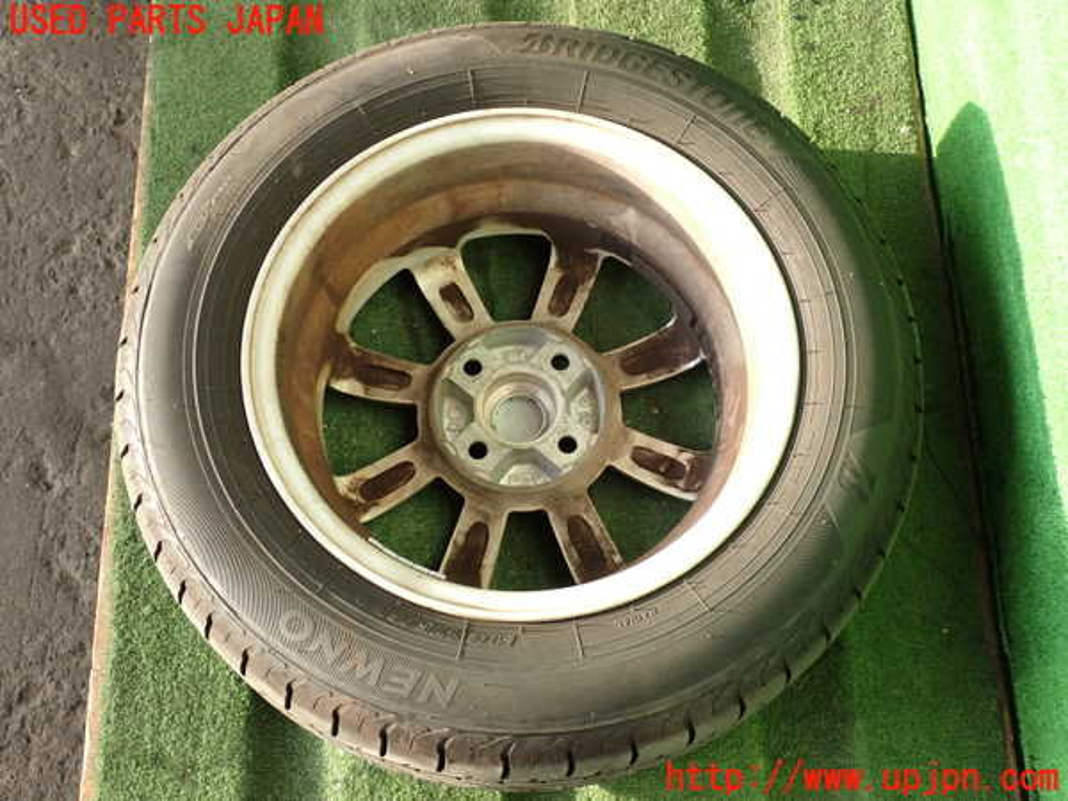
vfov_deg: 32.9
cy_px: 400
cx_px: 534
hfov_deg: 42.9
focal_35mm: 44
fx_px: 1358
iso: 160
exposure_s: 1/125
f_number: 2.9
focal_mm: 7.84
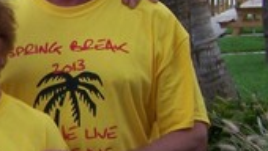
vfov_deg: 6.9
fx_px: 1245
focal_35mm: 175
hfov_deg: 11.7
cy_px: 30
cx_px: -145
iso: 64
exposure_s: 1/160
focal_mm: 6.3
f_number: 2.8
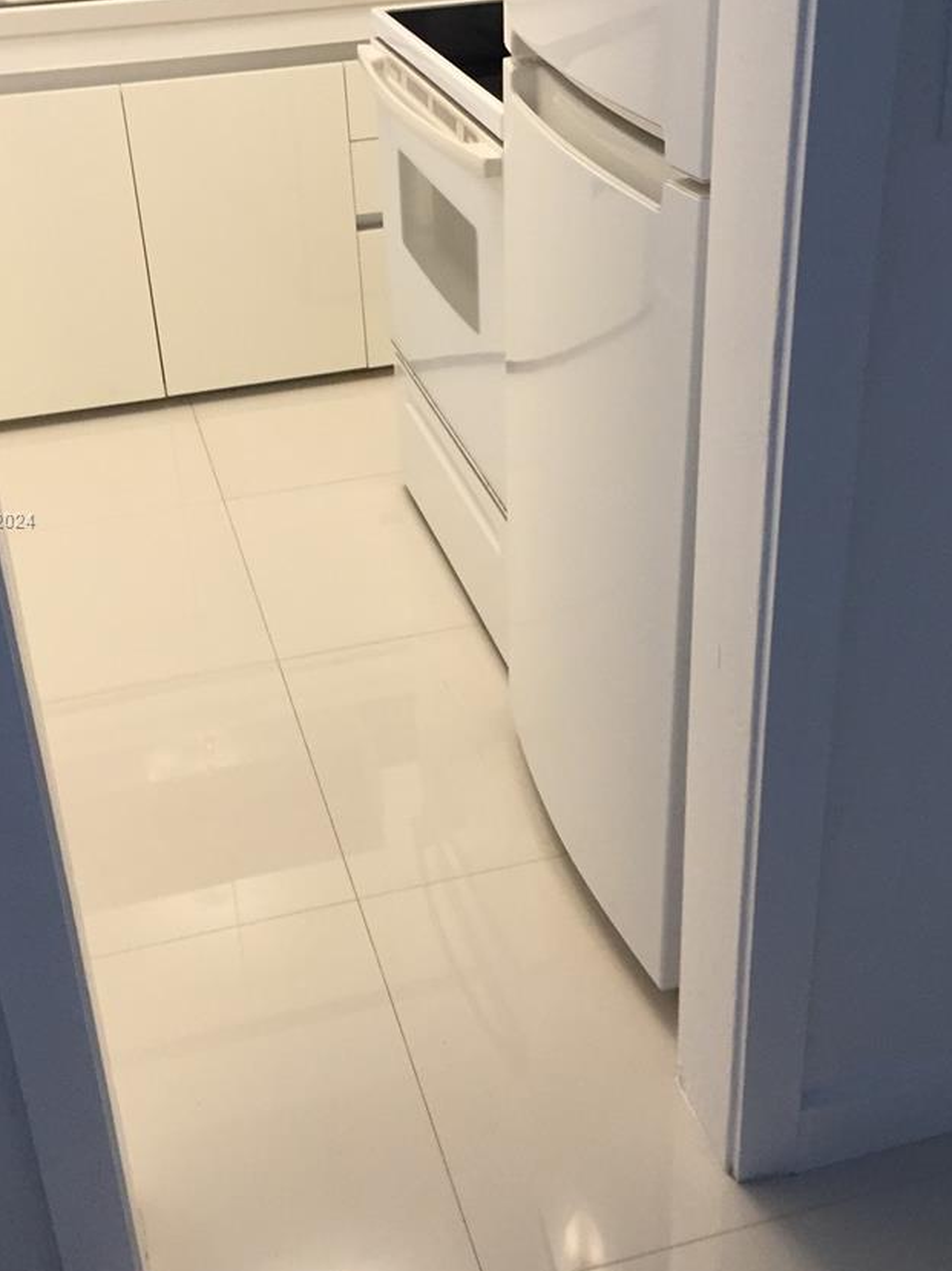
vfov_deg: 44.6
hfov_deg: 34.3
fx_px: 1541
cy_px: 521
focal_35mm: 42
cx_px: 443
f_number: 2.2
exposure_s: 1/30
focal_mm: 4.15
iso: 50
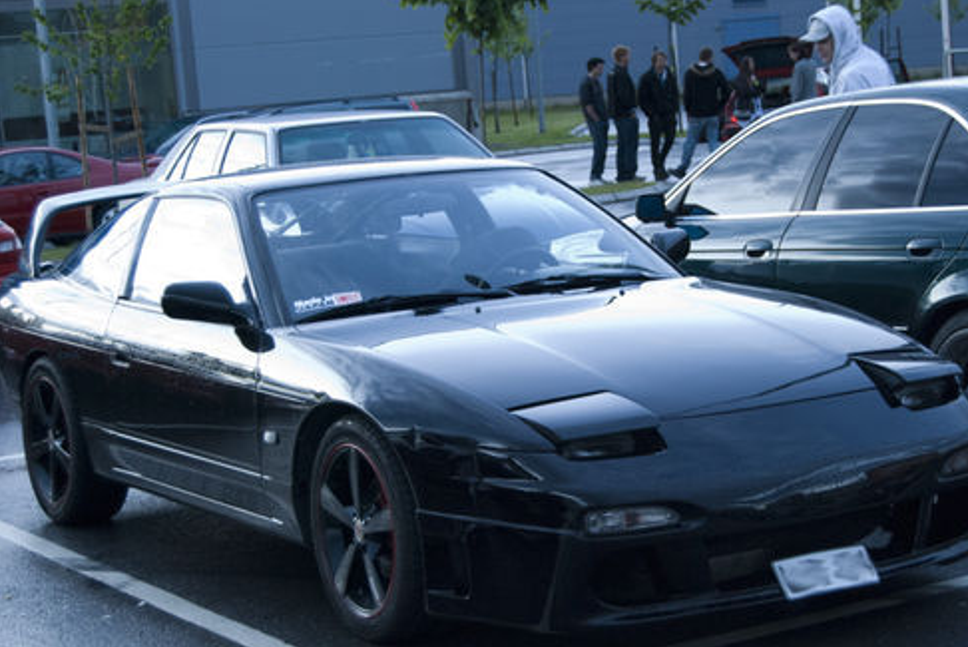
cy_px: 388
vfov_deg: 17.3
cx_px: 524
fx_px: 2126
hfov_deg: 25.6
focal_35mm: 79
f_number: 5
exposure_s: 1/50
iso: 800
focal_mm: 40
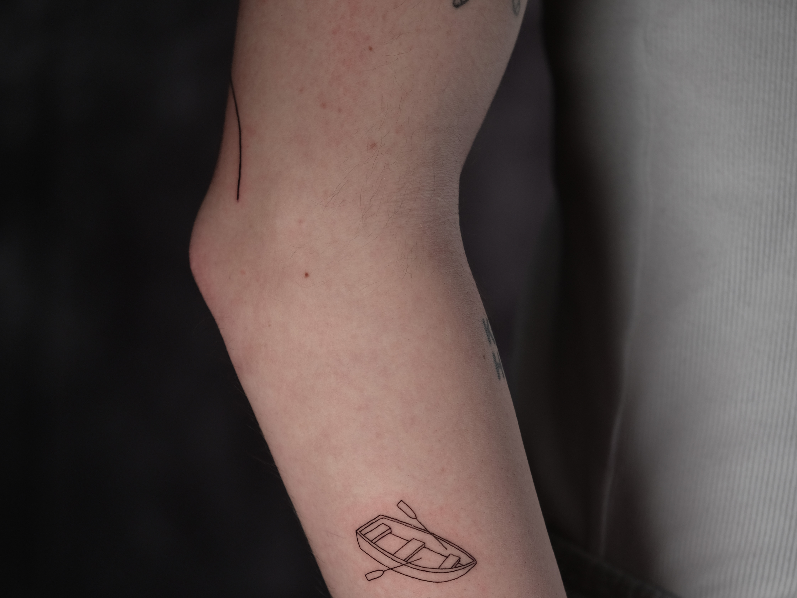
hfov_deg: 11.4
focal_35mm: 174
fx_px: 4006
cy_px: 509
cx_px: 398
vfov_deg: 8.5
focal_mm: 80
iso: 320
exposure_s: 1/100
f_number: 2.8
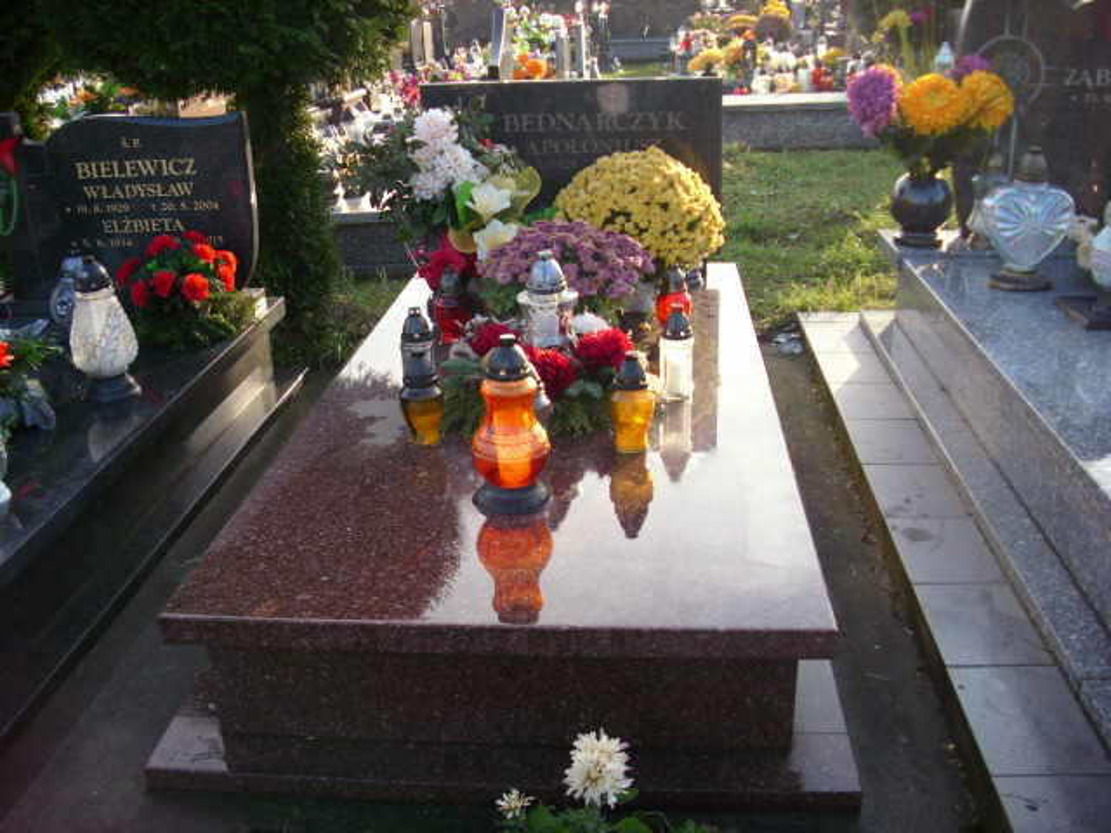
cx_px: 556
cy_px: 416
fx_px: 1188
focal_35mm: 37
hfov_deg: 50.1
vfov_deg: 38.7
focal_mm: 6.2
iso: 50
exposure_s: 1/176
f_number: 2.8
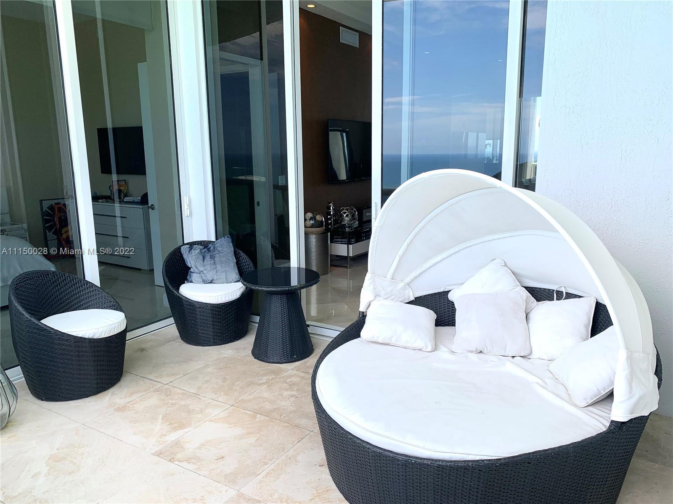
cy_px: 252
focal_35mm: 26
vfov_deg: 53.1
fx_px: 505
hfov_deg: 67.3
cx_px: 336
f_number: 1.8
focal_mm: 4.25
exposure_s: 1/336
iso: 25
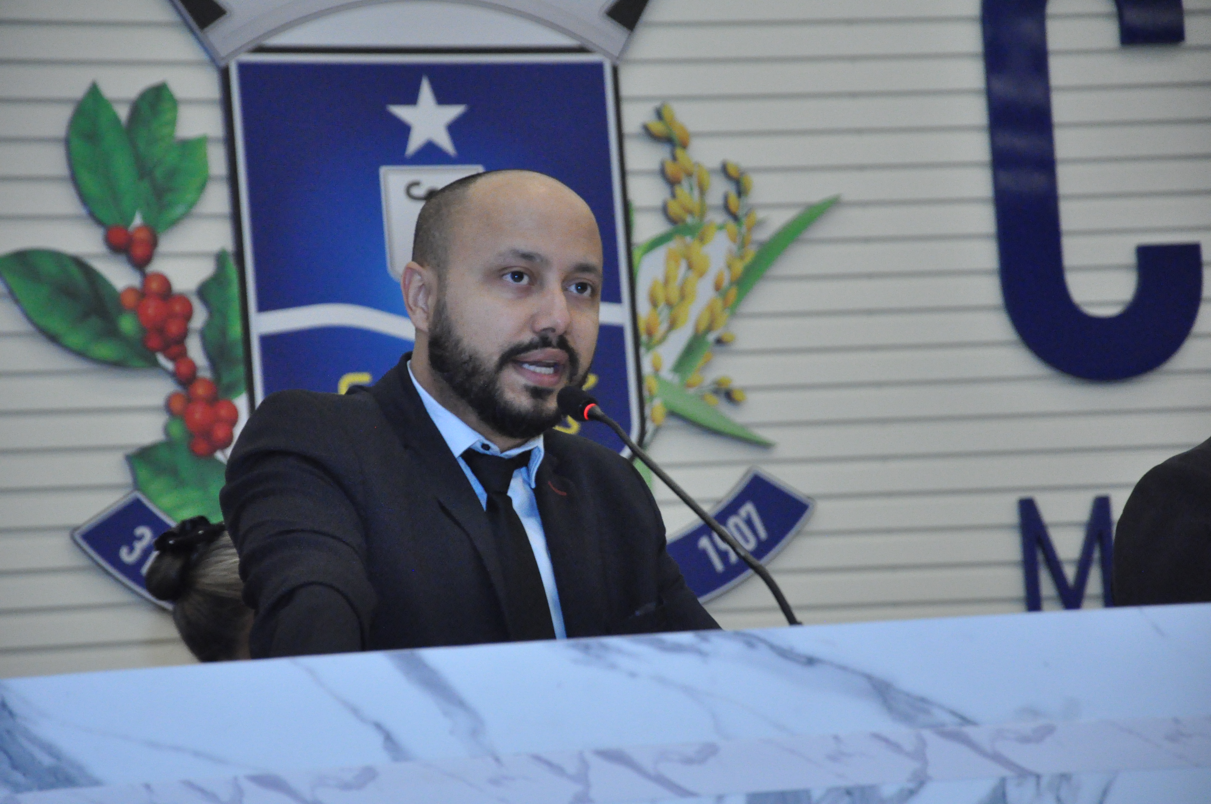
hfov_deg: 13.1
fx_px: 5292
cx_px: 606
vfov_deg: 8.7
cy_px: 402
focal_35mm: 158
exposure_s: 1/160
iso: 3200
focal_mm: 105
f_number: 5.6
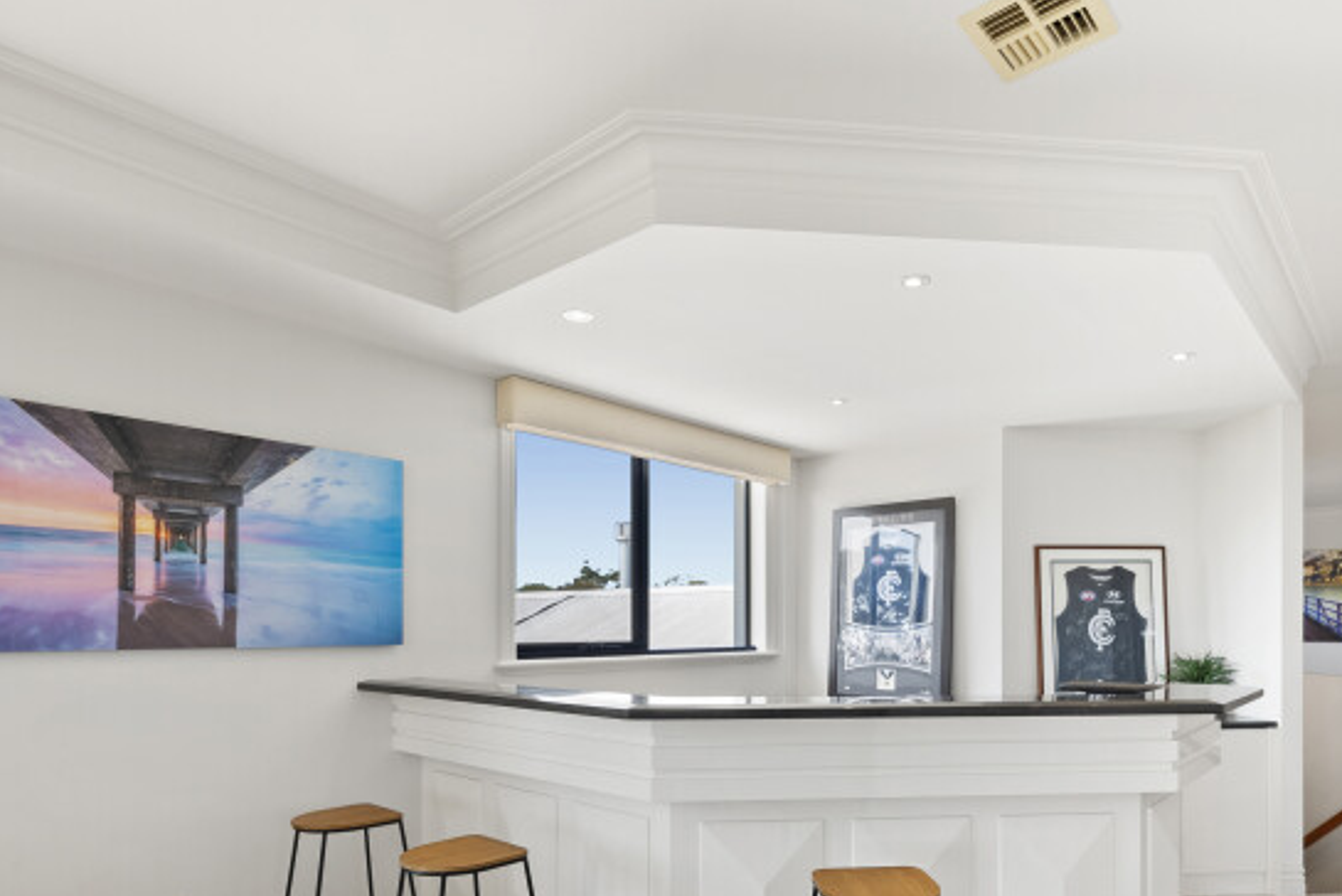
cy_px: 633
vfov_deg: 55.4
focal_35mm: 22
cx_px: 763
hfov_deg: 78.1
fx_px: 821
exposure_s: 1/25
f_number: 7.1
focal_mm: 15
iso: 400
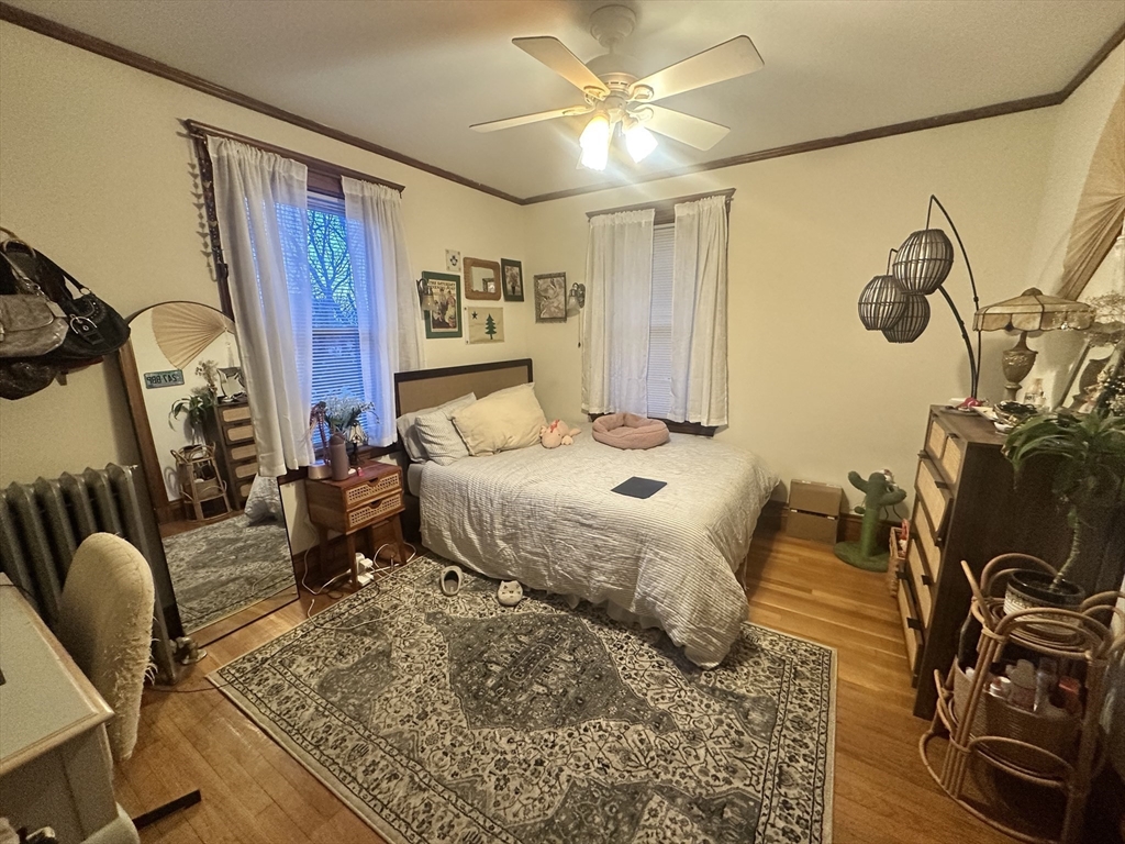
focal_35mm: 14
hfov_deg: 102.1
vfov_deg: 85.7
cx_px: 562
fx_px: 455
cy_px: 422
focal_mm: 2.22
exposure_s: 1/60
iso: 400
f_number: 2.2
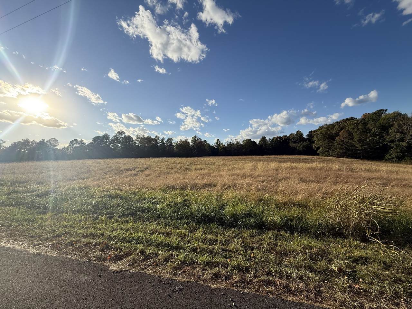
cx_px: 206
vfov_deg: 85.7
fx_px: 167
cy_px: 154
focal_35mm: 14
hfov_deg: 102.1
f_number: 2.2
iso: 50
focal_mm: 2.22
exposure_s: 1/2320
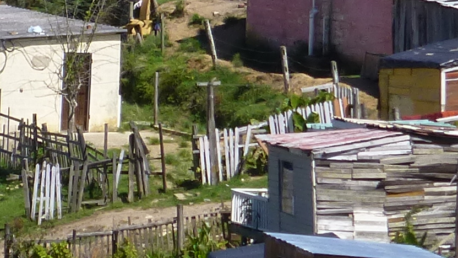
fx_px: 4809
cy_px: -239
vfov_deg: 3.1
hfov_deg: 5.4
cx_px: 24
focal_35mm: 396
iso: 100
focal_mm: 12.5
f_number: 5
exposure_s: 1/640
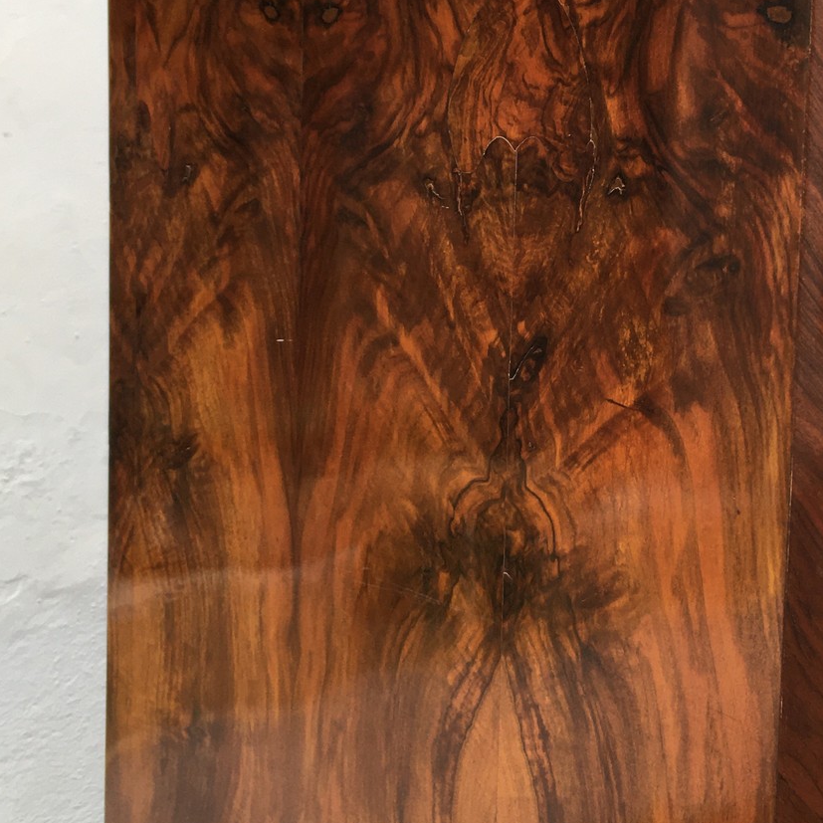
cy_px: 241
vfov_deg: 27.5
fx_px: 1668
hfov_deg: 27.2
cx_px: 647
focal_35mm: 62
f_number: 2.2
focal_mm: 4.15
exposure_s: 1/100
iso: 40
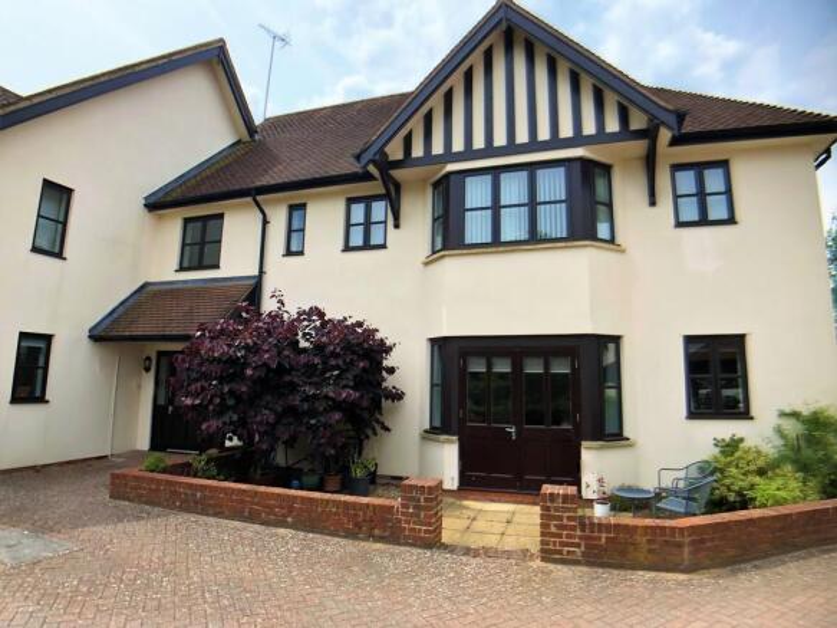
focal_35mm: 28
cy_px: 314
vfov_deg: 49.7
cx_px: 418
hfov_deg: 63.5
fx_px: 677
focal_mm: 4
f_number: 1.8
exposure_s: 1/1066
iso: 20
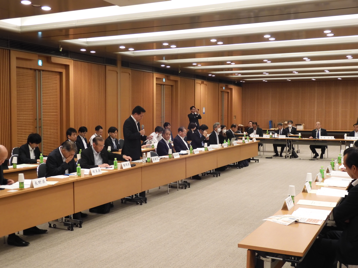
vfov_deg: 34.3
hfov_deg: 44.8
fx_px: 434
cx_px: 179
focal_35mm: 42
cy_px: 134
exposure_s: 1/15
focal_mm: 7.5
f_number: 4
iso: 400
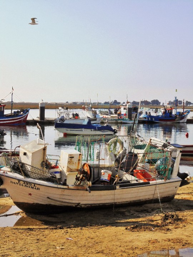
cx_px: 96
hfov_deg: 17.8
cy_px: 128
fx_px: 617
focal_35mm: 83
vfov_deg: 23.6
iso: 100
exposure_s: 1/500
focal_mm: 14.9
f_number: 6.7
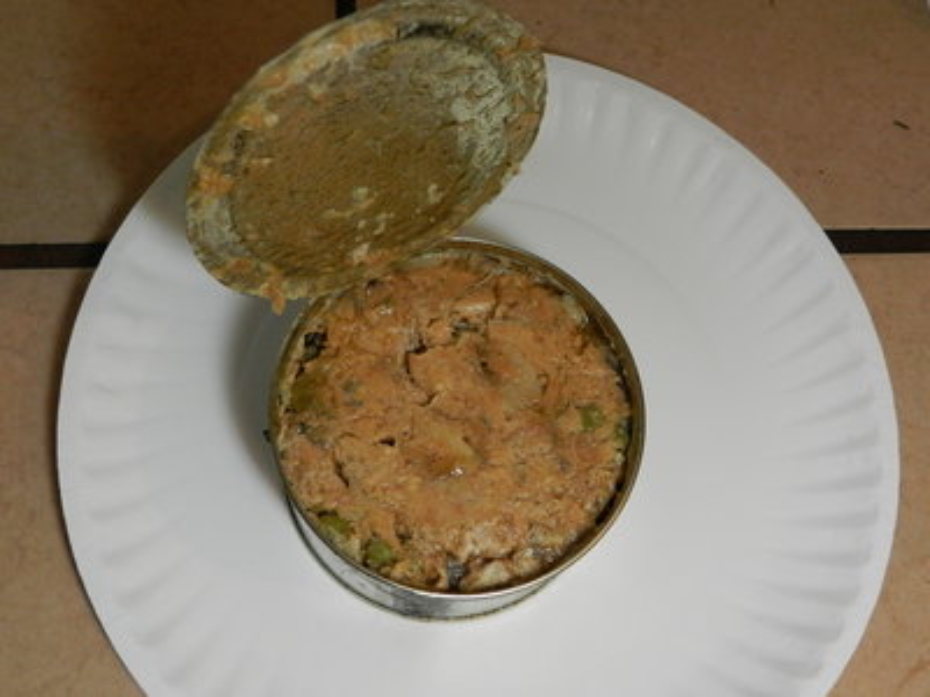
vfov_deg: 37.7
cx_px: 465
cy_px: 348
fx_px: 1021
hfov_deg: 49.0
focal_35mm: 38
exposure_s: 1/100
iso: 640
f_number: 4
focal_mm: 6.7
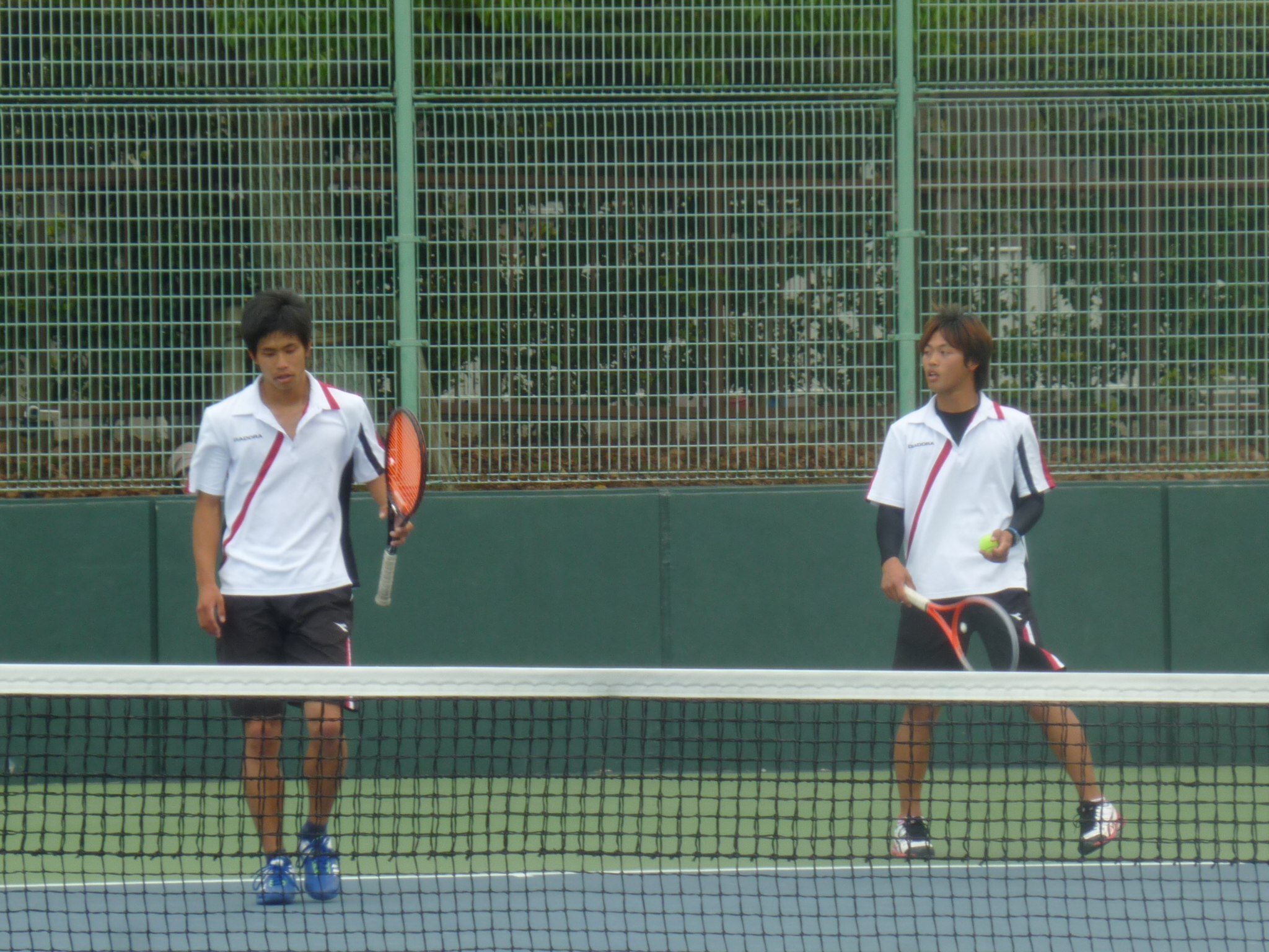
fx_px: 10485
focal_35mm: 286
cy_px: 476
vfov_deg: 5.2
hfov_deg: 6.9
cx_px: 634
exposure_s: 1/100
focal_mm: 36
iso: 80
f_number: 5.9
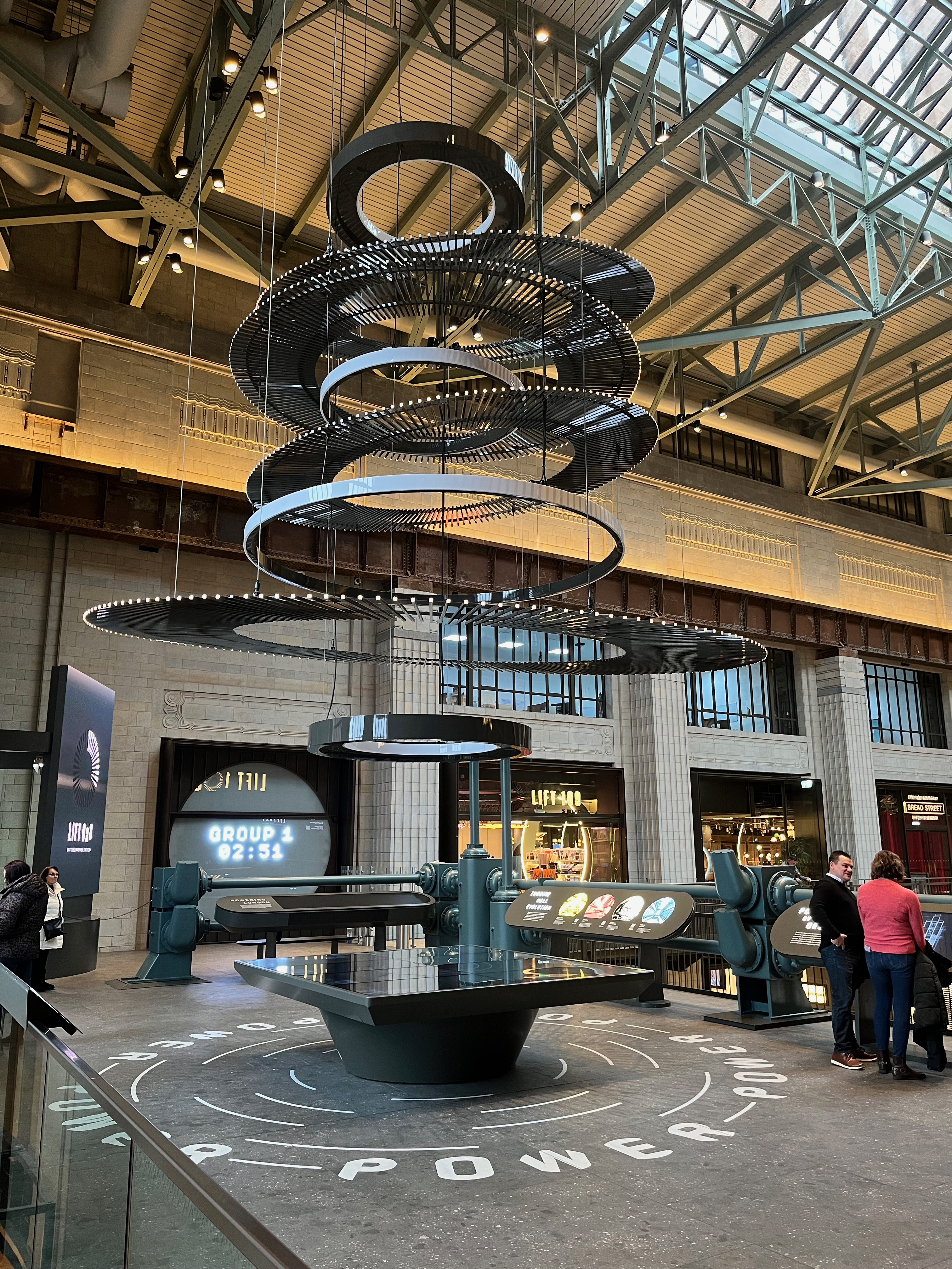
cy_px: 634
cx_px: 476
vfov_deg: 67.3
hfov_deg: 53.1
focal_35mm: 26
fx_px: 953
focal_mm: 5.1
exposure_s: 1/50
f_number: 1.6
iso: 160
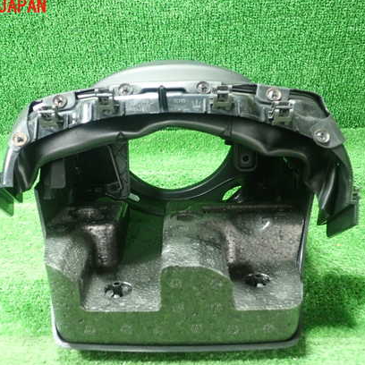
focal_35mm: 39
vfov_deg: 42.8
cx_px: 152
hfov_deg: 42.7
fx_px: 465
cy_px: 197
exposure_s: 1/50
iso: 800
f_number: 2.3
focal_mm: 5.5
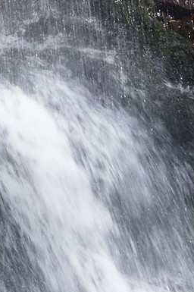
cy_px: -460
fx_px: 2121
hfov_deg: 5.1
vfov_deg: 7.3
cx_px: -299
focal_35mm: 262
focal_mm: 42
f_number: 14
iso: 100
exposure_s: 1/80
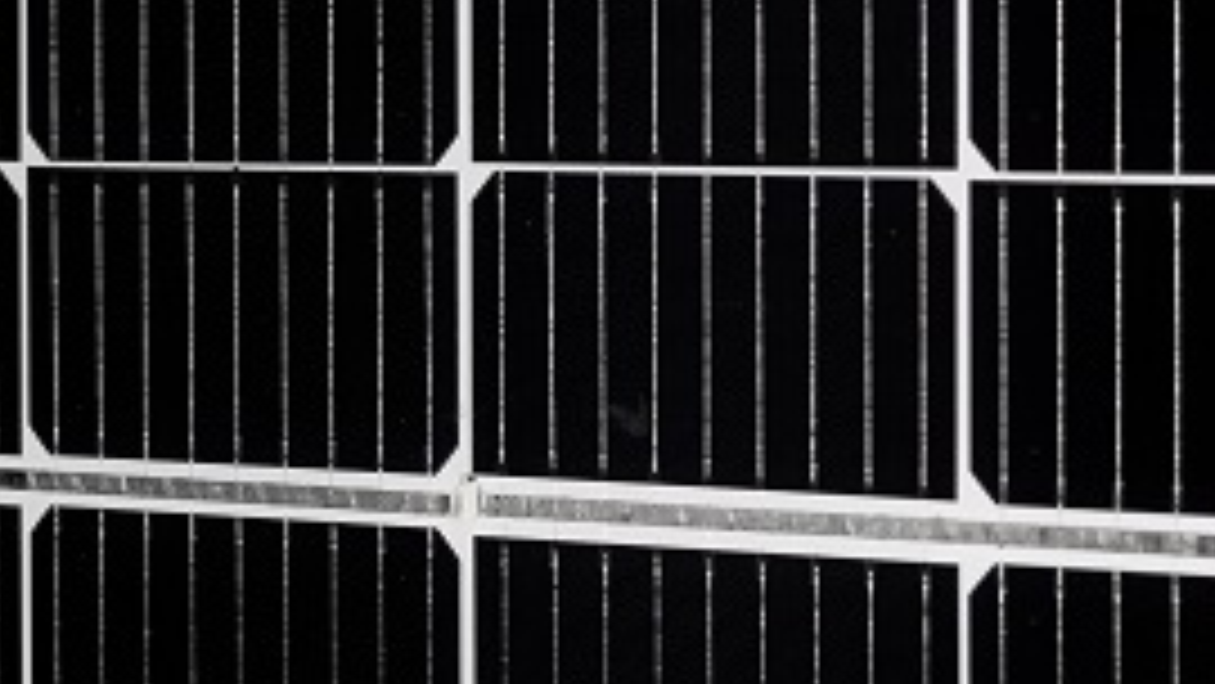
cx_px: 709
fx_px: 6251
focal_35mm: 194
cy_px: 468
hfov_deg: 11.1
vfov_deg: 6.3
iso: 640
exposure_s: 1/100
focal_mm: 50
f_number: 2.8
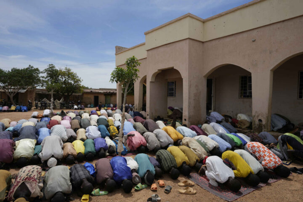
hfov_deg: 78.6
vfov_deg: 57.2
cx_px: 152
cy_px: 101
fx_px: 185
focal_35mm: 22
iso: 100
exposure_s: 1/1000
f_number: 5.6
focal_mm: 22
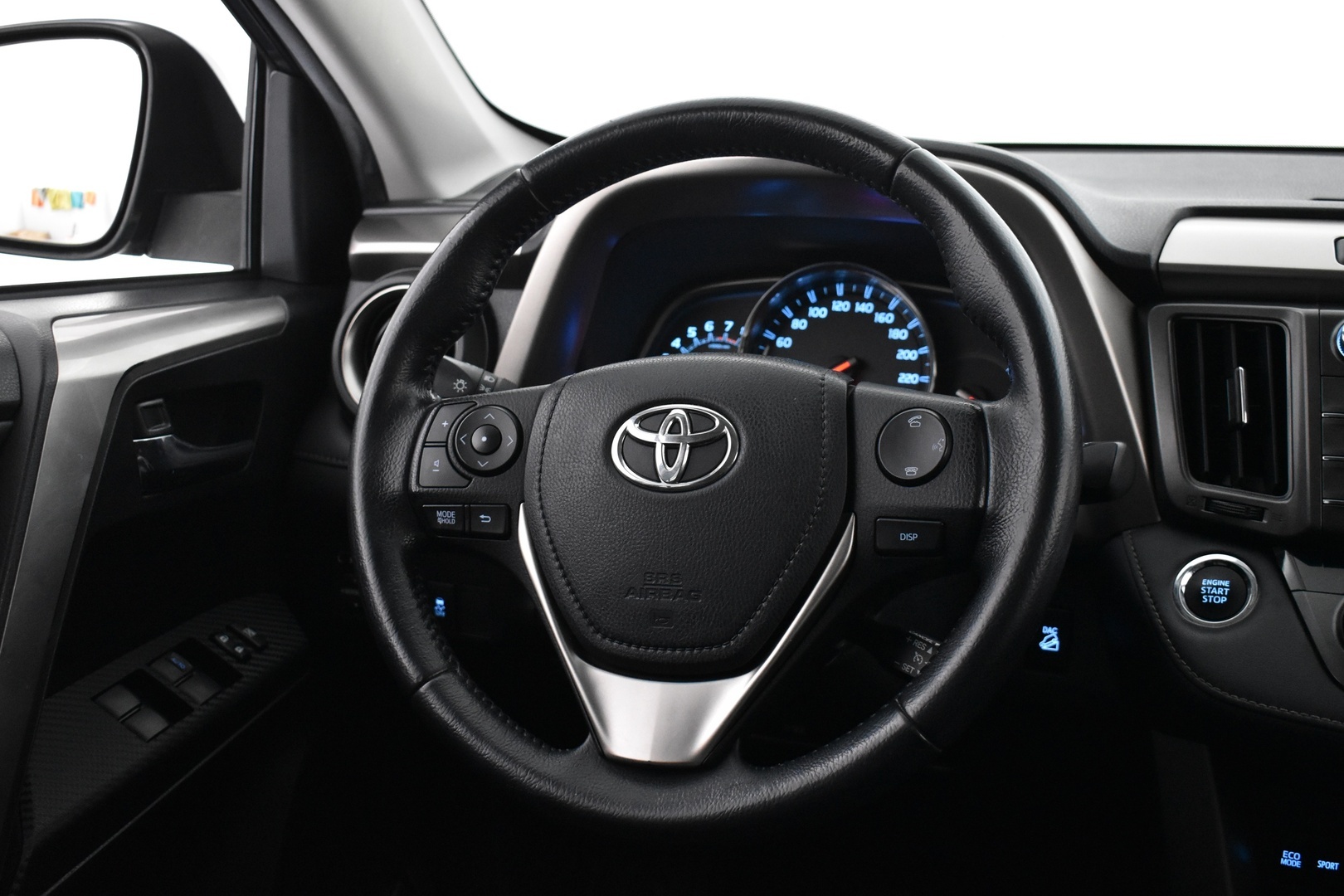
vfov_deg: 31.9
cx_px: 672
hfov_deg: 46.4
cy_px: 448
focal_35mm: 42
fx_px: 1568
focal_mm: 28
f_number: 4.2
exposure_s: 1/40
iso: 3200
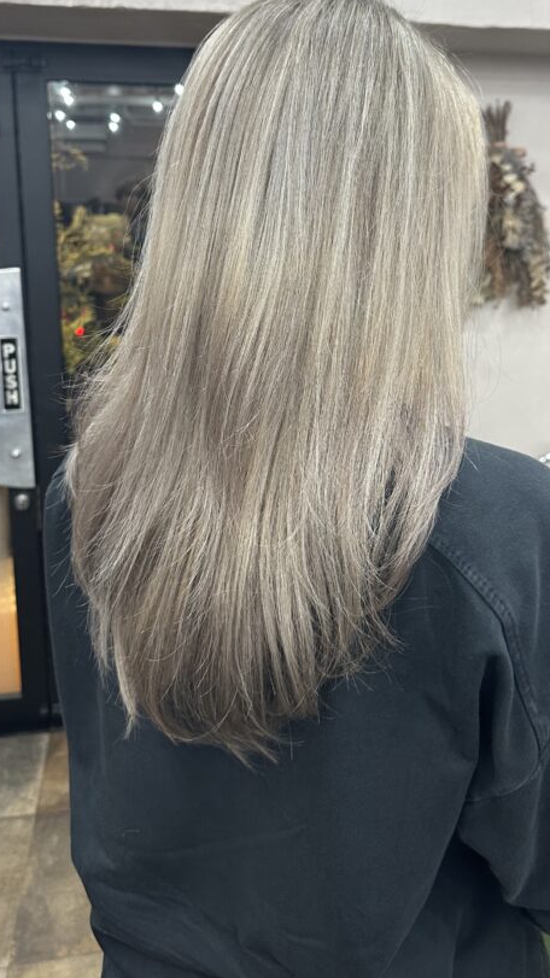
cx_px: 337
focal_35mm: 33
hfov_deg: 35.5
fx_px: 856
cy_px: 364
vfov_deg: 58.7
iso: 160
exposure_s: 1/50
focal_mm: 6.86
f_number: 1.78
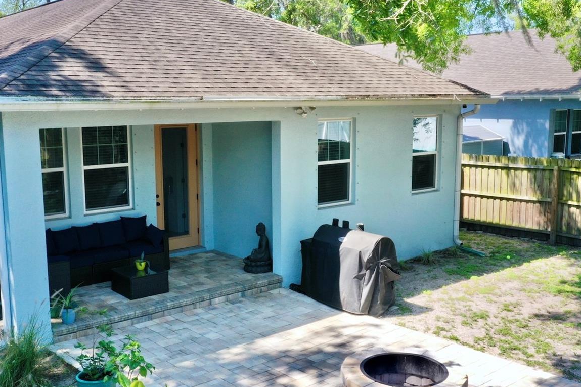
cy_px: 202
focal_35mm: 39
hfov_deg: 49.5
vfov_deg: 34.2
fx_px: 629
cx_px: 275
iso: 100
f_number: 11
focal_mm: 10.26
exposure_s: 1/50
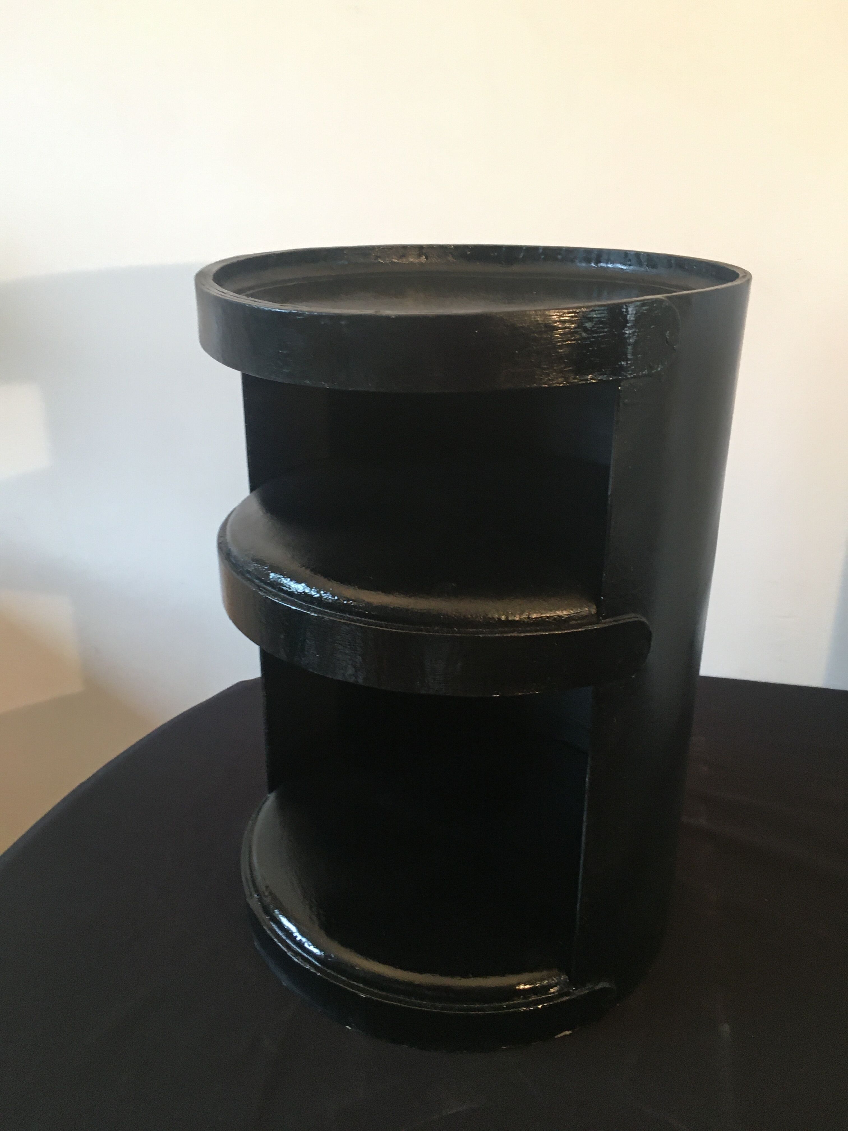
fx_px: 947
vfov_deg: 61.7
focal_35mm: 29
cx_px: 424
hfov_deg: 48.2
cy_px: 566
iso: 160
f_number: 2.2
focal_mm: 4.15
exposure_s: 1/33
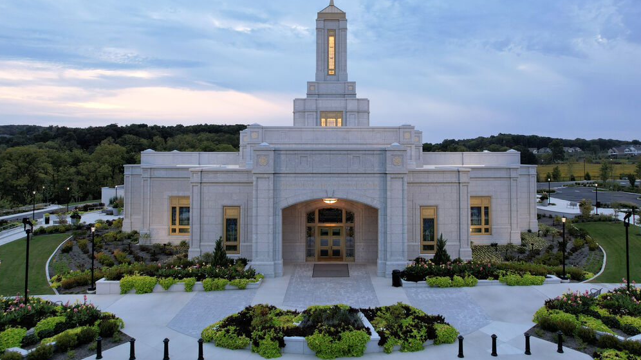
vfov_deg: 45.6
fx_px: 425
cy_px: 136
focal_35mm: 25
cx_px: 333
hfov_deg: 74.0
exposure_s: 1/60
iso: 100
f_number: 2.8
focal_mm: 8.38
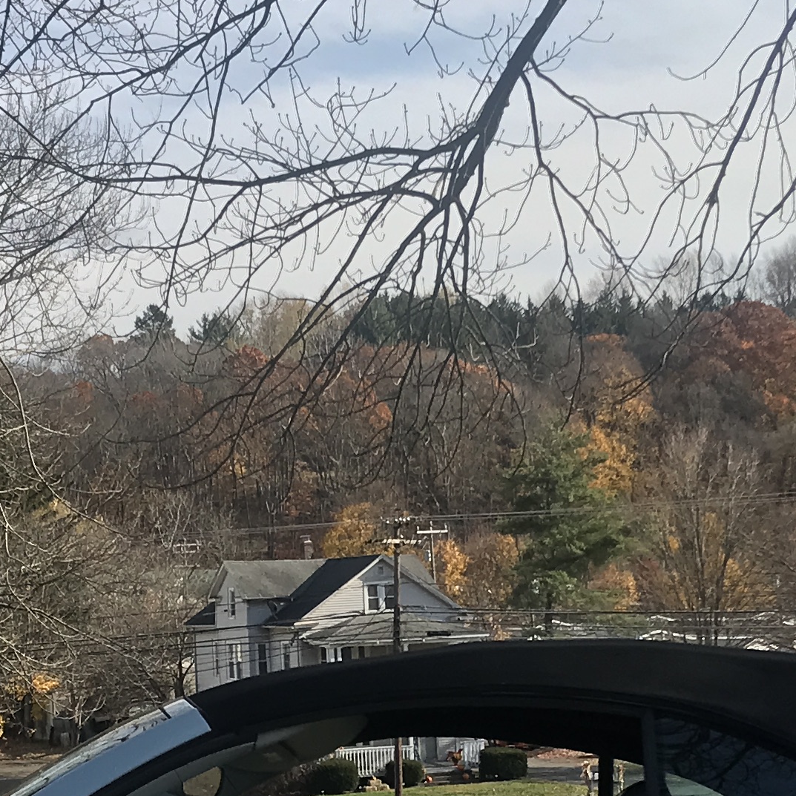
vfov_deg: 18.4
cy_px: 682
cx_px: 385
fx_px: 2419
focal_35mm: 93
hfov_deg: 18.7
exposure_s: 1/2128
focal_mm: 3.99
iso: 20
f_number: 1.8
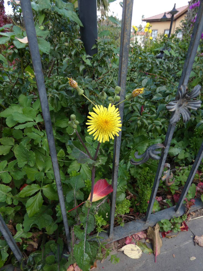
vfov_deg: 81.7
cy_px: 136
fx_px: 156
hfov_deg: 66.0
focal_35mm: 20
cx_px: 102
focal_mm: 3.6
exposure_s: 1/160
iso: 80
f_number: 2.8
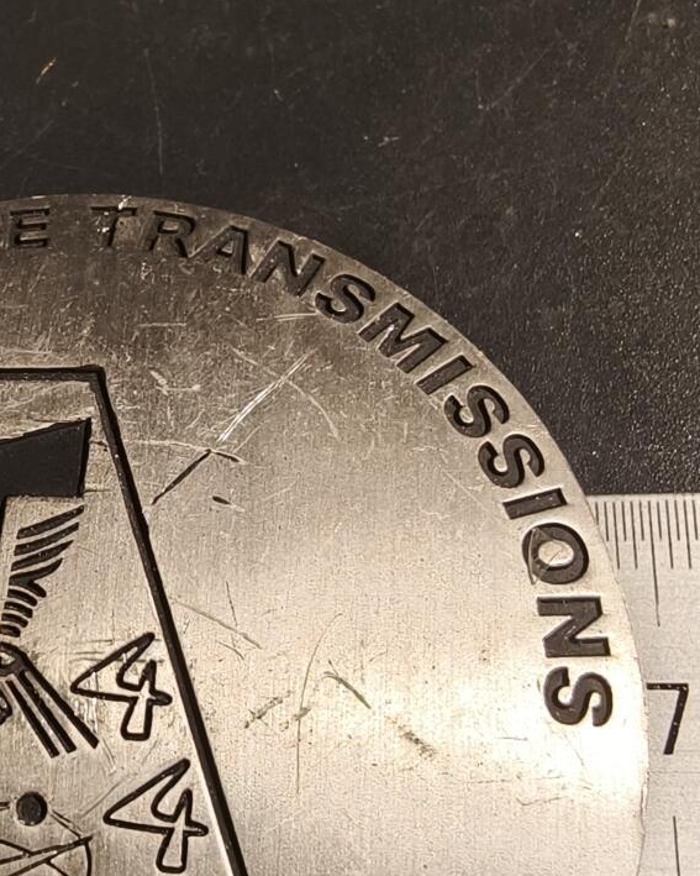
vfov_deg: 30.7
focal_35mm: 57
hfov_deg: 26.7
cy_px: 872
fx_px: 1476
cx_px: 338
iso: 160
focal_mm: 2.32
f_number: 2
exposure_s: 1/100
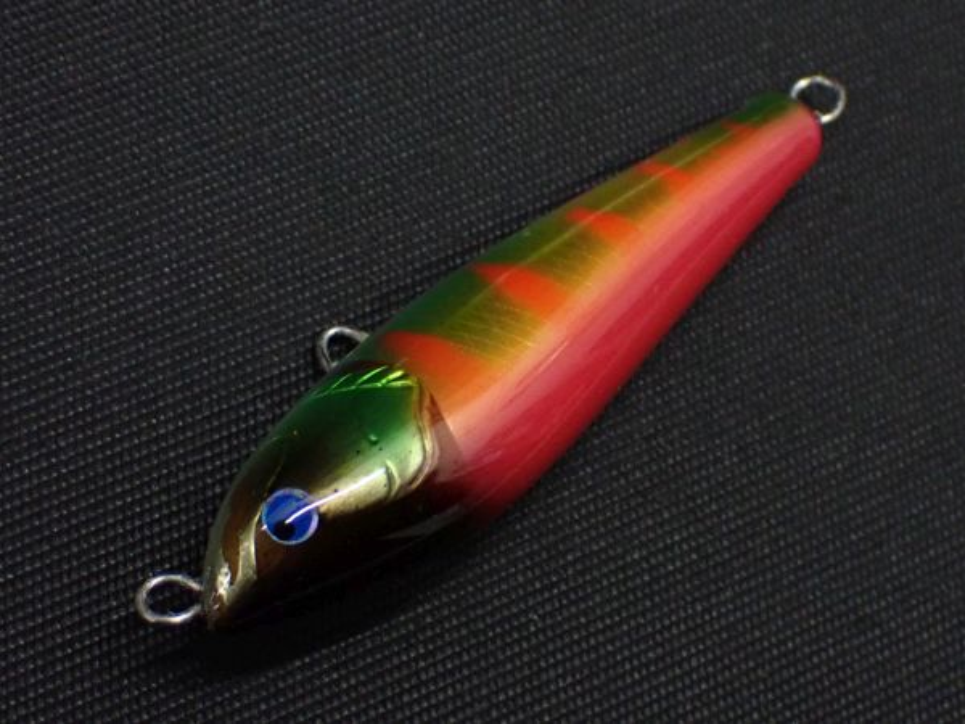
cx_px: 482
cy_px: 362
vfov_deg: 20.7
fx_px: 1979
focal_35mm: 71
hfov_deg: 27.4
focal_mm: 12.73
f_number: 3.9
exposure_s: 1/100
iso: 800
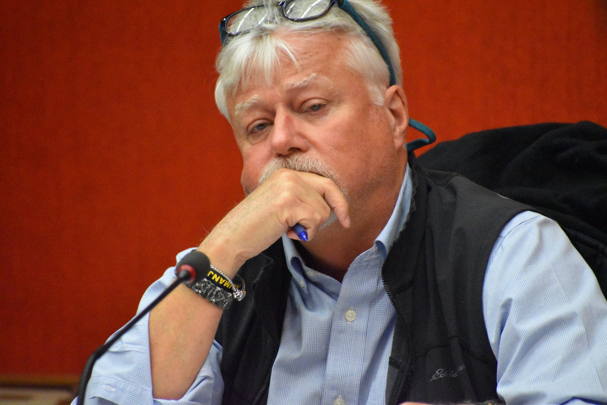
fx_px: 6828
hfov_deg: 5.1
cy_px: 202
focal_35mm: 405
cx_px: 304
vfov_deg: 3.4
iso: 12800
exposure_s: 1/400
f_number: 6
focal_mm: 270
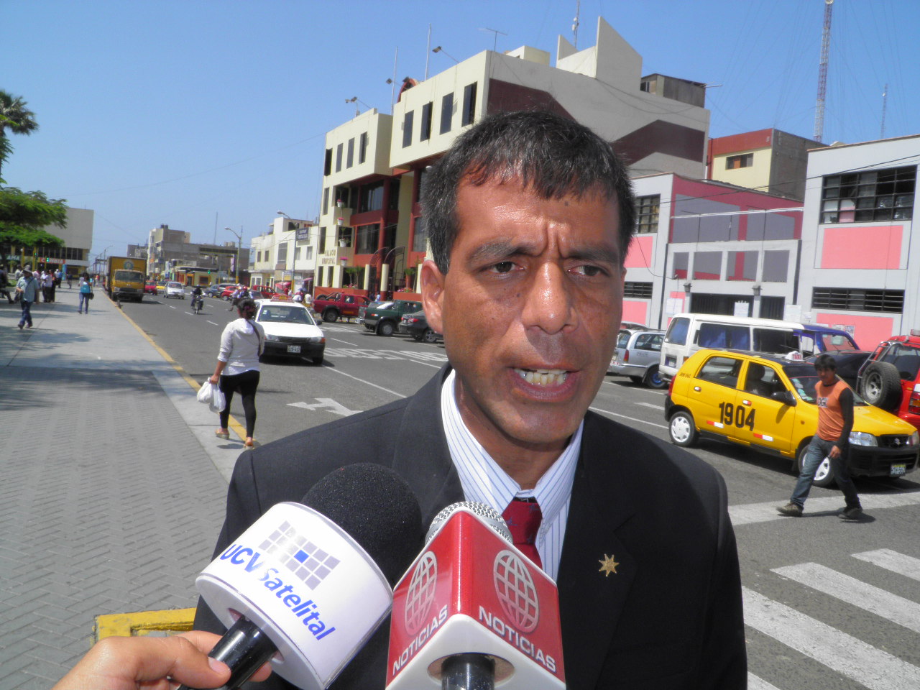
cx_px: 460
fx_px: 744
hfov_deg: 63.4
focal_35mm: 28
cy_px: 345
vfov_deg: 49.7
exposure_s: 1/200
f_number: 8
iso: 50
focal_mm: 4.9
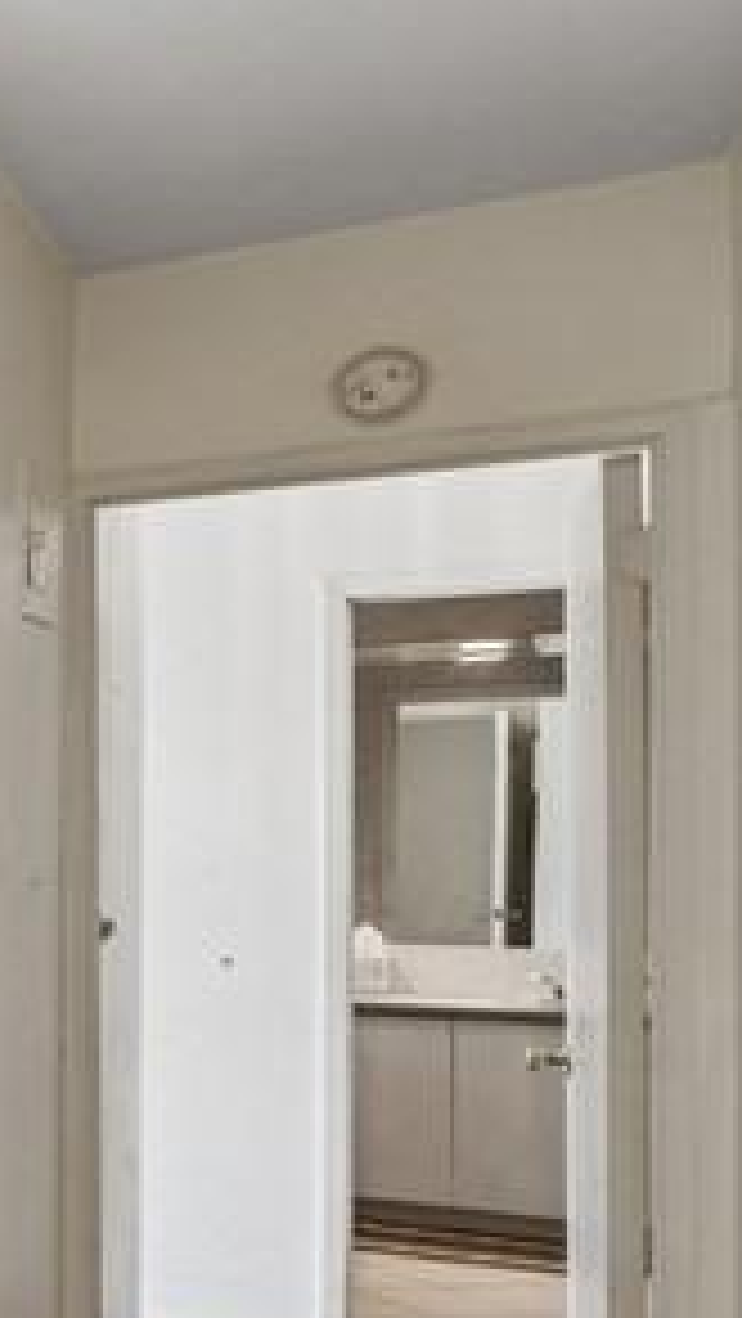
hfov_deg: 15.7
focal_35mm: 45
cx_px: -976
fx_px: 1573
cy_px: 837
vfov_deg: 45.0
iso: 100
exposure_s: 1/4
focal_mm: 14
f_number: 11
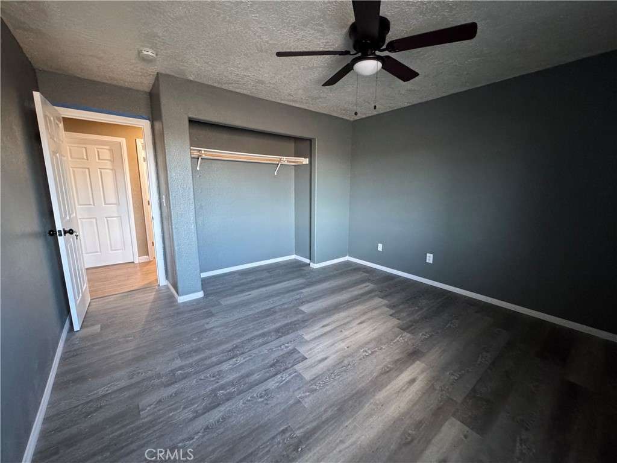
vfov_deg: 85.7
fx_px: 250
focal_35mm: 14
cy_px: 232
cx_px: 308
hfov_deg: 102.1
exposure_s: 1/60
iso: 1000
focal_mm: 2.22
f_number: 2.2
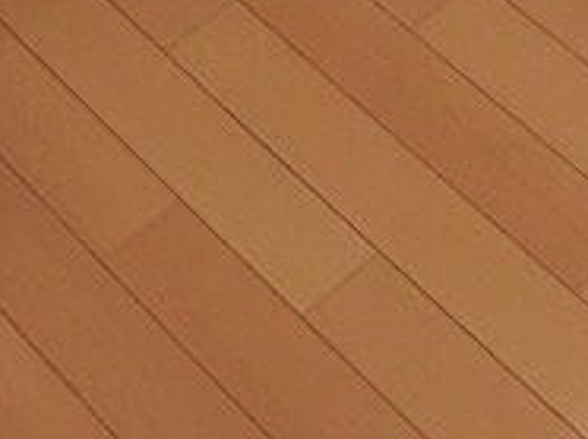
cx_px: 648
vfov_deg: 12.1
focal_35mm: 117
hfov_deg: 16.3
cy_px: -218
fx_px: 1985
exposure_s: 1/25
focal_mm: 6.1
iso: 800
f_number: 3.6
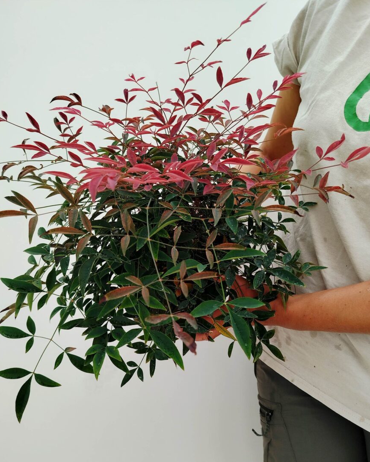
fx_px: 356
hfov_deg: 54.9
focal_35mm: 26
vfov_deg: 65.8
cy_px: 256
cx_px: 182
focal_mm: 5.31
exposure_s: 1/104
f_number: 1.7
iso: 50
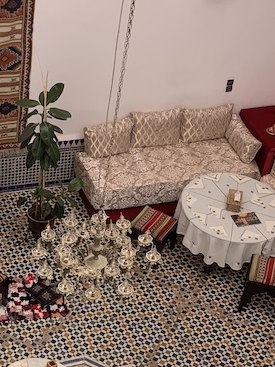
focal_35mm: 85
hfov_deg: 17.0
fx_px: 901
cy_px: 228
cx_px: 1
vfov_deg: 23.0
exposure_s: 1/336
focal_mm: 4.25
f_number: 1.8
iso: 25
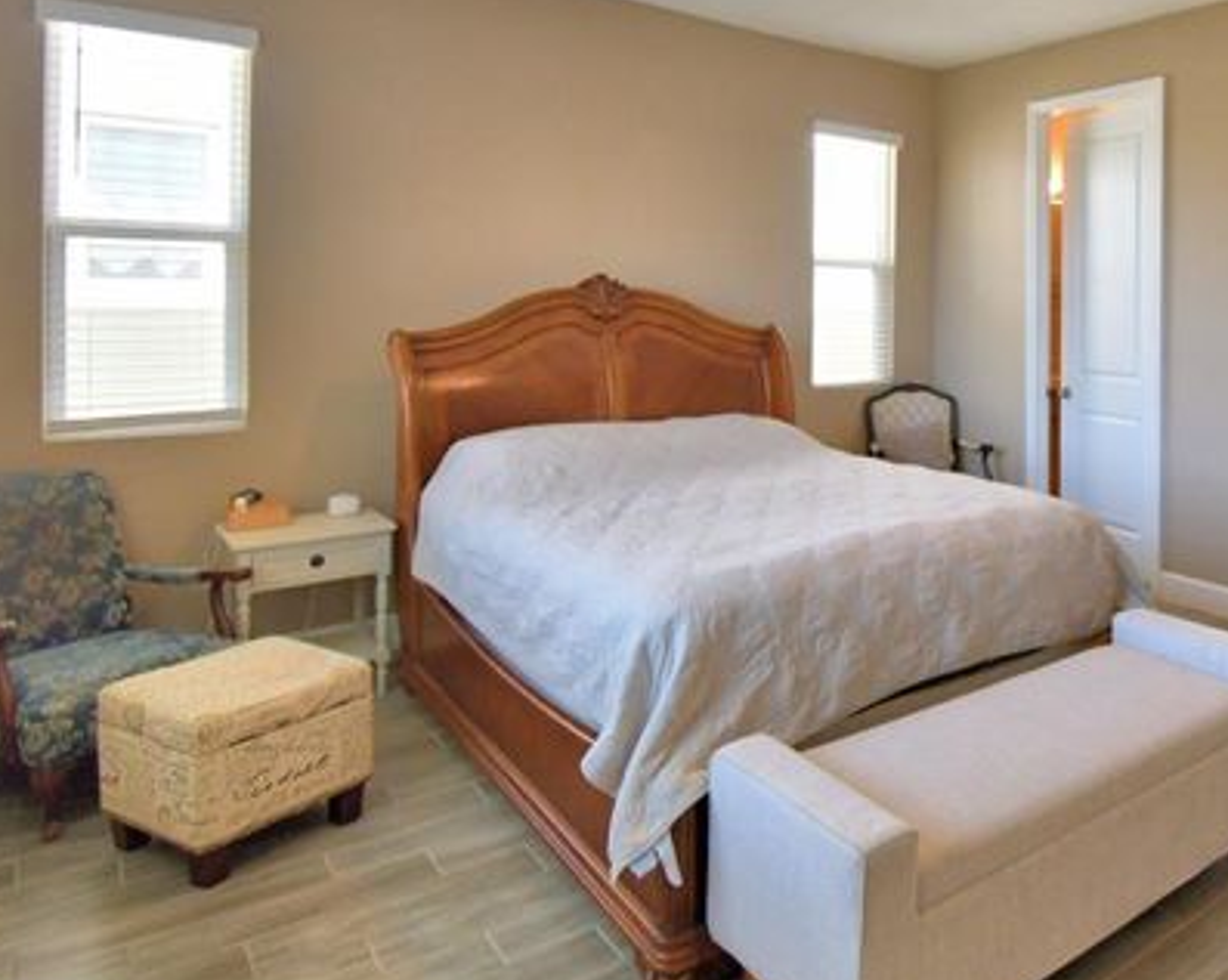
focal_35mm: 25
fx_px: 908
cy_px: 311
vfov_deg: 55.3
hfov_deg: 62.8
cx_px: 970
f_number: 4.5
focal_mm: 10
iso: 400
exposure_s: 1/100
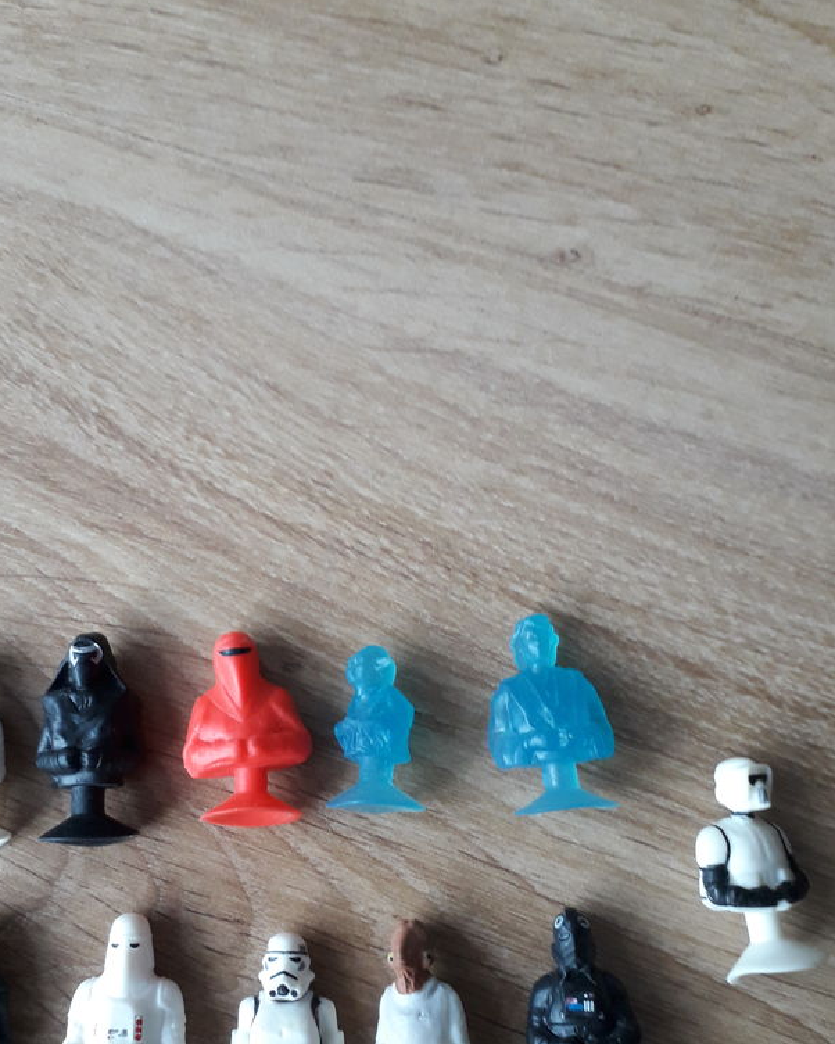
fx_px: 1082
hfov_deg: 42.0
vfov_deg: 50.9
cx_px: 336
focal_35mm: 35
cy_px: 663
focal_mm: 3.6
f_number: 1.9
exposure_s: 1/50
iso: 100
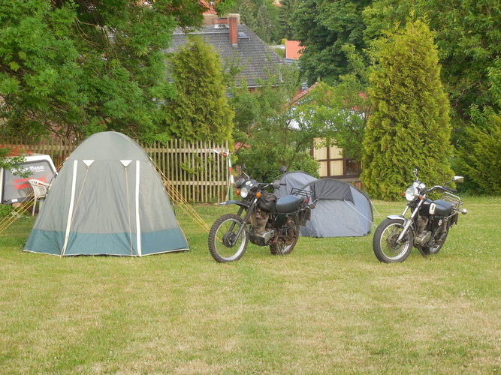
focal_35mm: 106
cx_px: 250
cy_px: 188
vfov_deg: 14.0
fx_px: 1534
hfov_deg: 18.6
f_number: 4.7
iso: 125
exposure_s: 1/80
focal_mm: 19.1
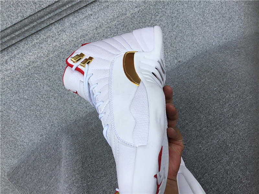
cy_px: 97
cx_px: 130
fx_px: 232
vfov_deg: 45.4
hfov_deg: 58.4
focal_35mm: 31
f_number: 2.4
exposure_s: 1/479
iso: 25
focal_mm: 3.3
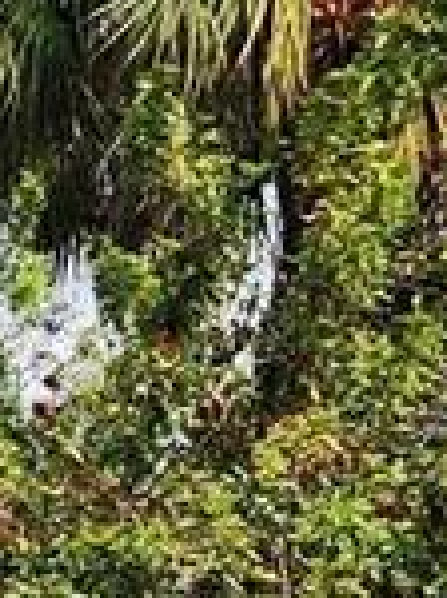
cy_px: 670
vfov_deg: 16.2
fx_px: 2037
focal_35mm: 118
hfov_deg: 10.6
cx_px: -647
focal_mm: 5.4
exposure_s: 1/1465
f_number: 1.8
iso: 20
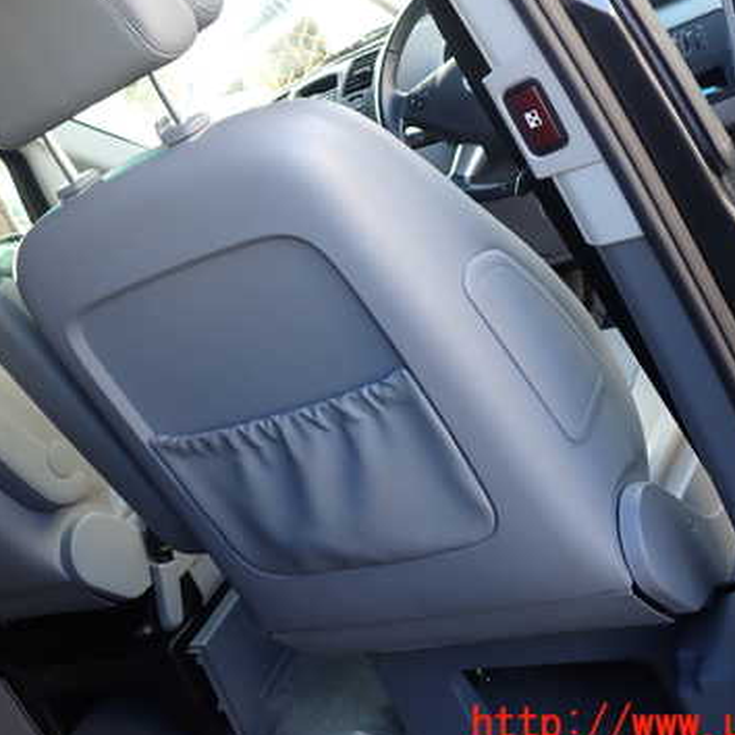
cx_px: 318
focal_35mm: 45
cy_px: 284
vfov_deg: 37.4
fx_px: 1081
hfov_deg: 37.5
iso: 100
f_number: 2.3
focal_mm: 5.4
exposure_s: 1/80
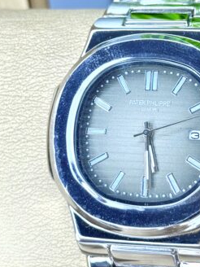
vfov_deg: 16.8
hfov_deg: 12.6
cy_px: 101
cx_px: 141
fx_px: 901
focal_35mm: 117
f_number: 1.78
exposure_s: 1/122
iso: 50
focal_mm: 6.76
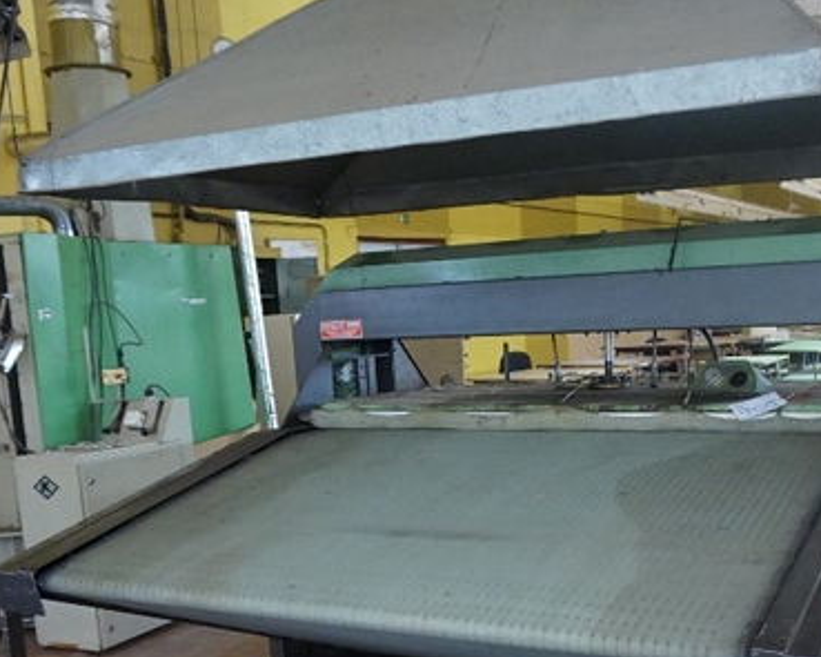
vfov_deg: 33.3
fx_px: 1069
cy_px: 512
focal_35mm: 44
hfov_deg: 41.7
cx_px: 510
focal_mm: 16
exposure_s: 1/25
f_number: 3.5
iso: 3200
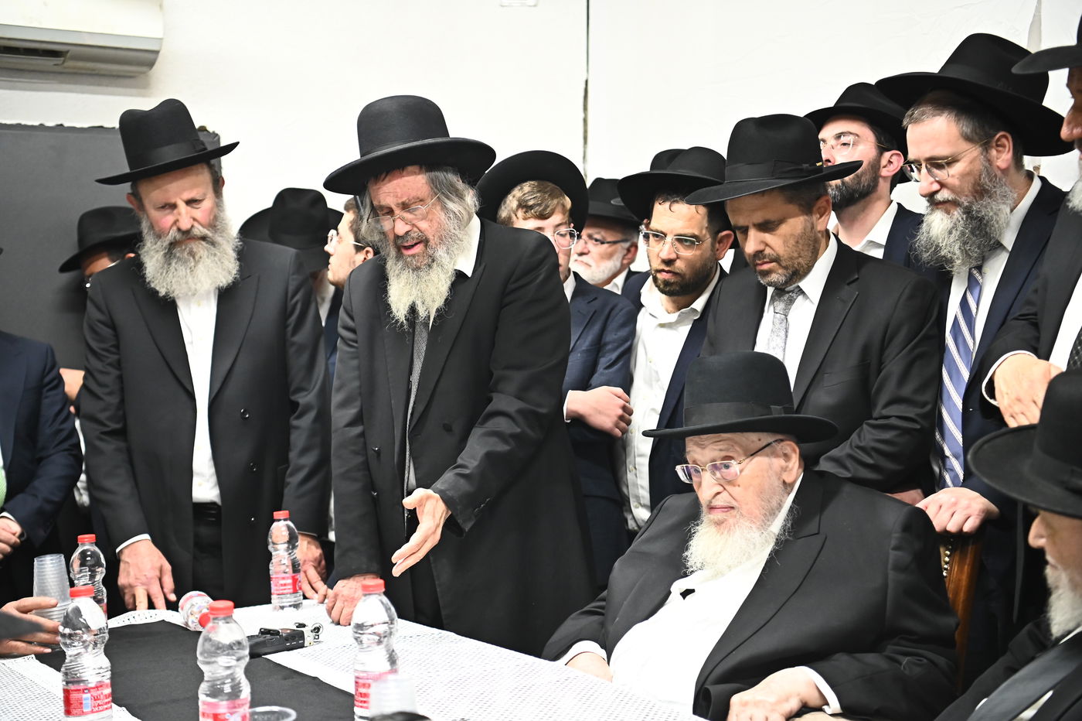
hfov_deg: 38.2
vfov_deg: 26.0
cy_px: 360
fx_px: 1562
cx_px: 541
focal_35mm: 52
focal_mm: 52
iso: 3200
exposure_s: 1/200
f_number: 3.2
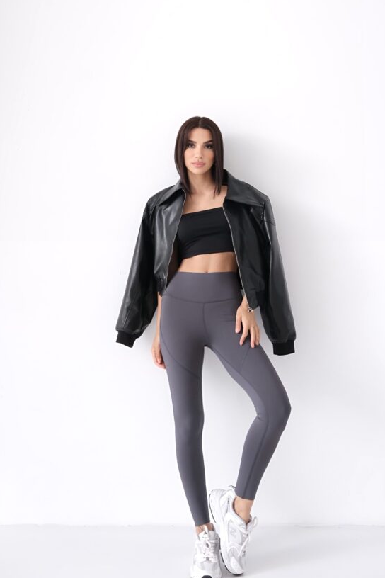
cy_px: 293
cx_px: 206
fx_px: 513
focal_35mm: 32
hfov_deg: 41.1
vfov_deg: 58.7
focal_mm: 19.2
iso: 2500
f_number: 5.6
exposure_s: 1/60
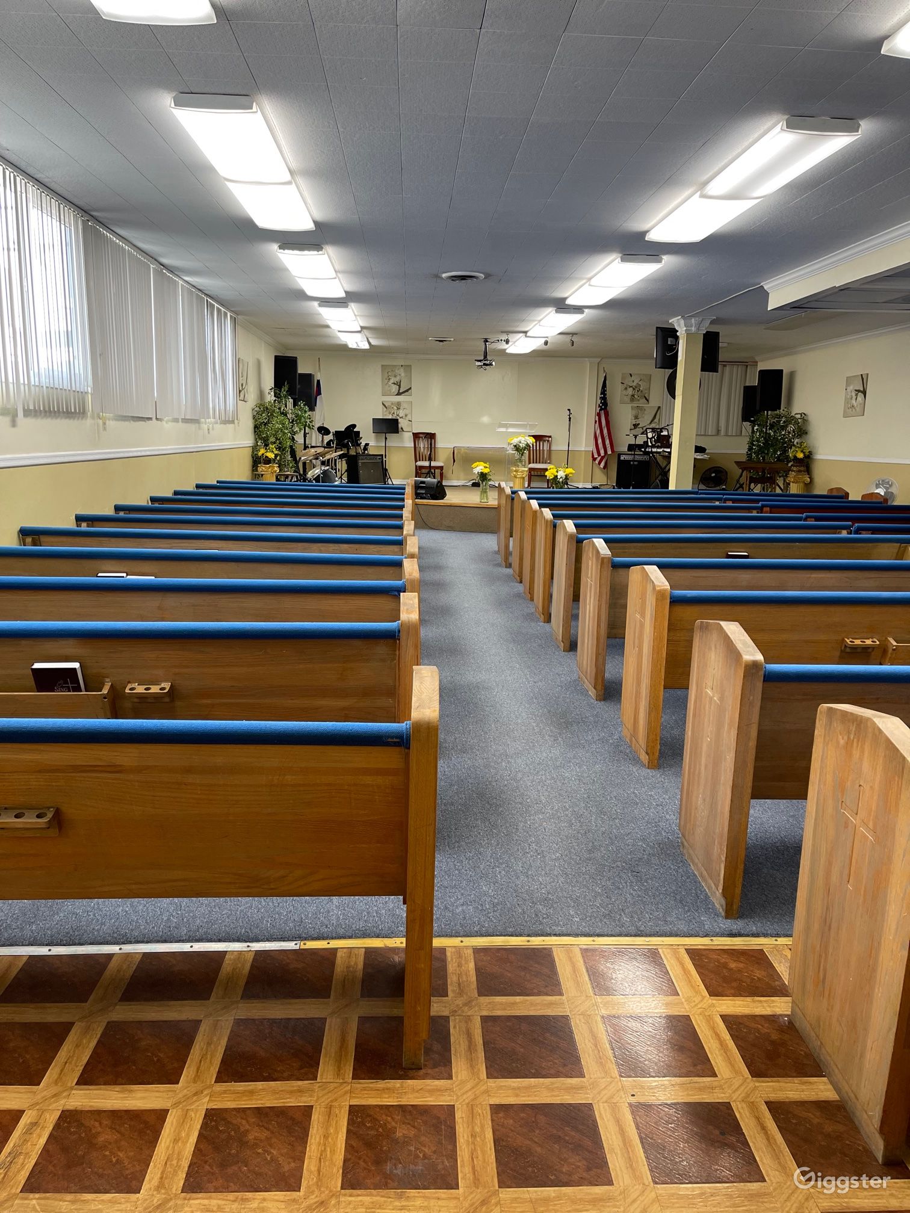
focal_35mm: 26
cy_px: 606
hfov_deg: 53.1
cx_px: 455
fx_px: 911
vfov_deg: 67.3
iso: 100
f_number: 1.6
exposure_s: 1/120
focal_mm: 5.1
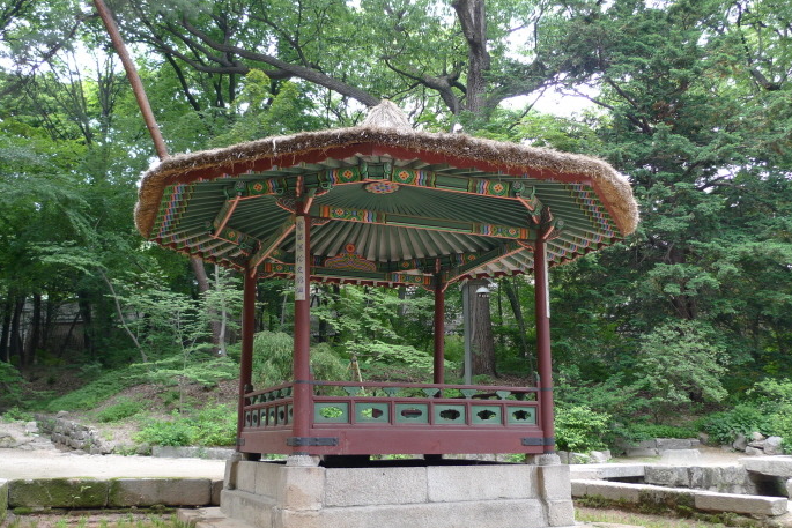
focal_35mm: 34
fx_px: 748
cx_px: 400
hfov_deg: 55.8
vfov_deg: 38.9
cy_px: 289
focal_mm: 6.8
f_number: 2.2
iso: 100
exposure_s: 1/60
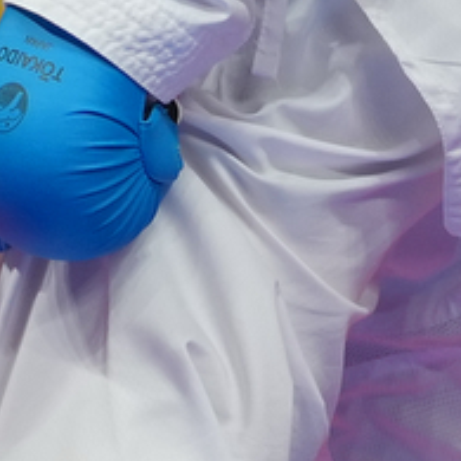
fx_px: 31520
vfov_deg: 0.8
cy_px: -506
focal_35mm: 2092
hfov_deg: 0.8
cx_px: -338
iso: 500
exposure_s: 1/1000
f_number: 2.8
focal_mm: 200
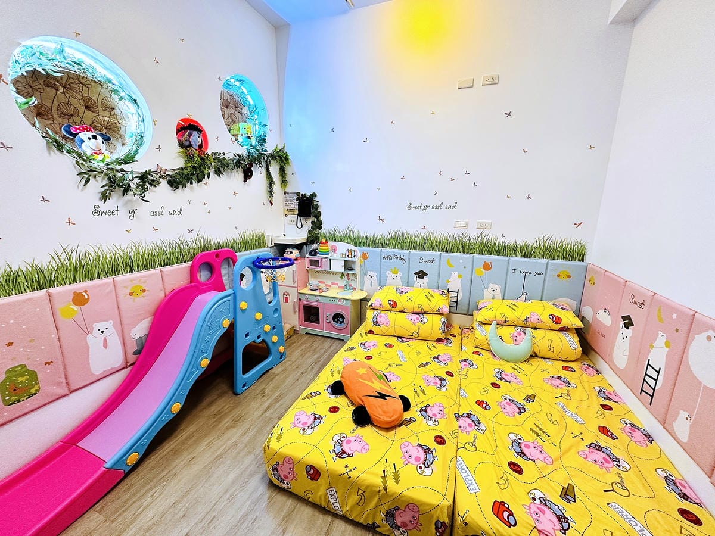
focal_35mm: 14
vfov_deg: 85.7
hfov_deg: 102.1
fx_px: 289
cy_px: 268
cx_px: 358
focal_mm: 2.22
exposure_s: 1/60
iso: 200
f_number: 2.2
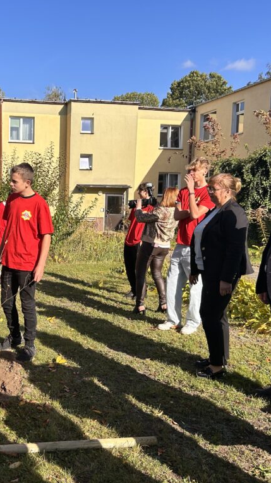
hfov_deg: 29.9
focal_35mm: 38
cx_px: 29
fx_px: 486
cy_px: 241
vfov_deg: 52.8
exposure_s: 1/2695
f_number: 1.5
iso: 50
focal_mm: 5.7
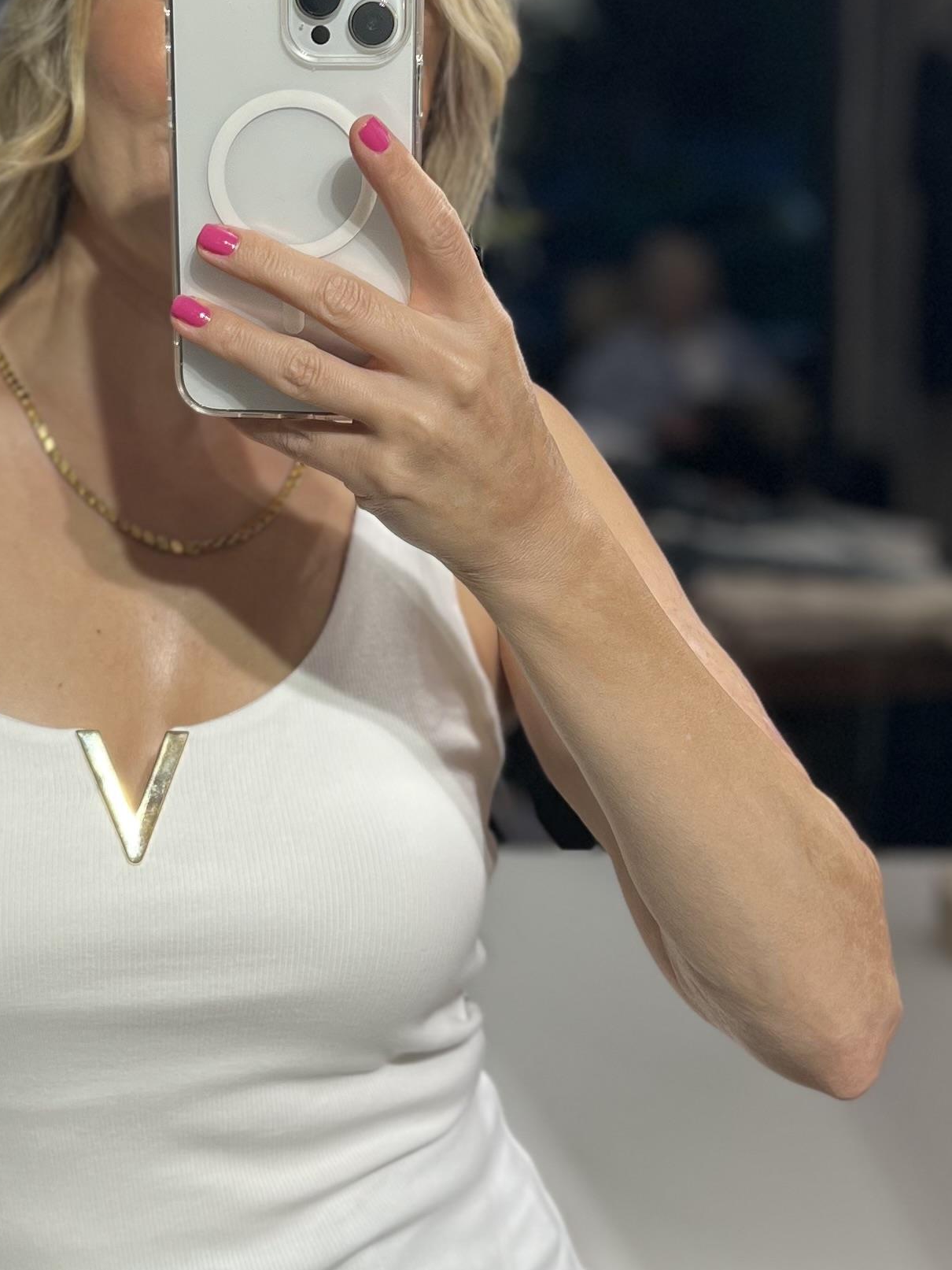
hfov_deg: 22.2
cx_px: 146
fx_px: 2383
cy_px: 444
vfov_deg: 29.6
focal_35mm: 65
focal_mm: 5.7
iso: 40
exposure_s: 1/154
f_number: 1.5
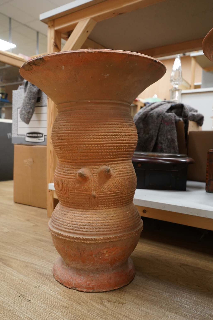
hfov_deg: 46.4
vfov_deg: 65.5
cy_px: 160
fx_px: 249
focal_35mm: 28
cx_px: 106
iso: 3200
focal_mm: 28
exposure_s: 1/100
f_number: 6.3
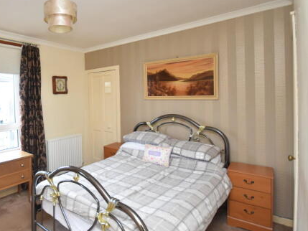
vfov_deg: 60.9
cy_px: 100
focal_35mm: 22
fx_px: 196
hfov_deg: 71.0
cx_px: 76
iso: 1100
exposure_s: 1/60
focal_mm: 10
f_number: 4
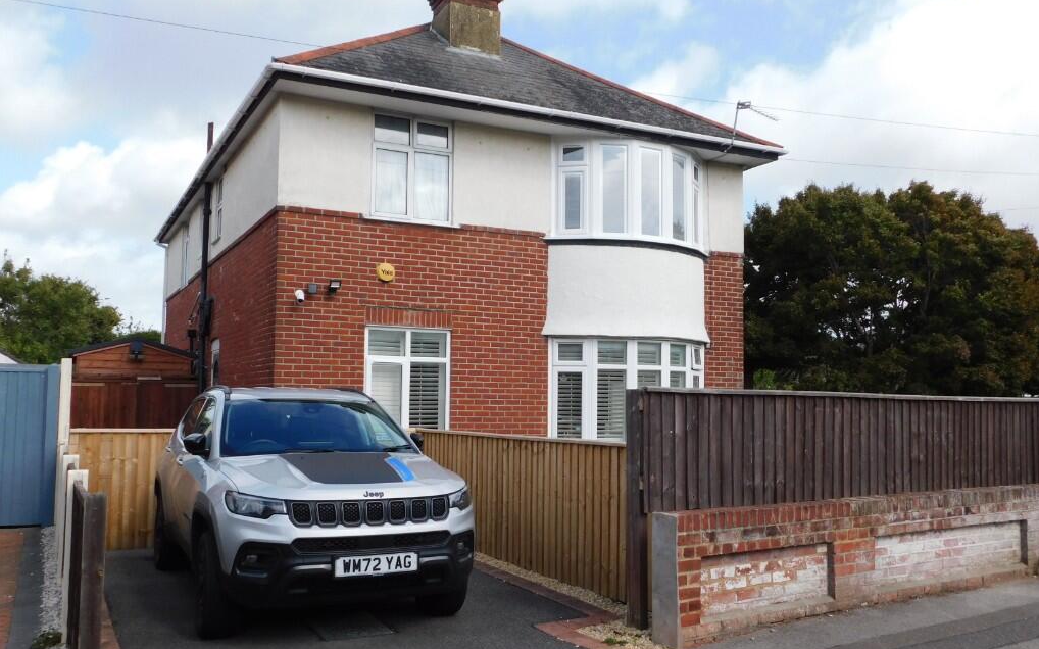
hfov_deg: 59.7
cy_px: 349
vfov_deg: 39.4
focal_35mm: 32
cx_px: 522
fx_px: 906
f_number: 3.2
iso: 125
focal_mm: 5.3
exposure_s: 1/1000
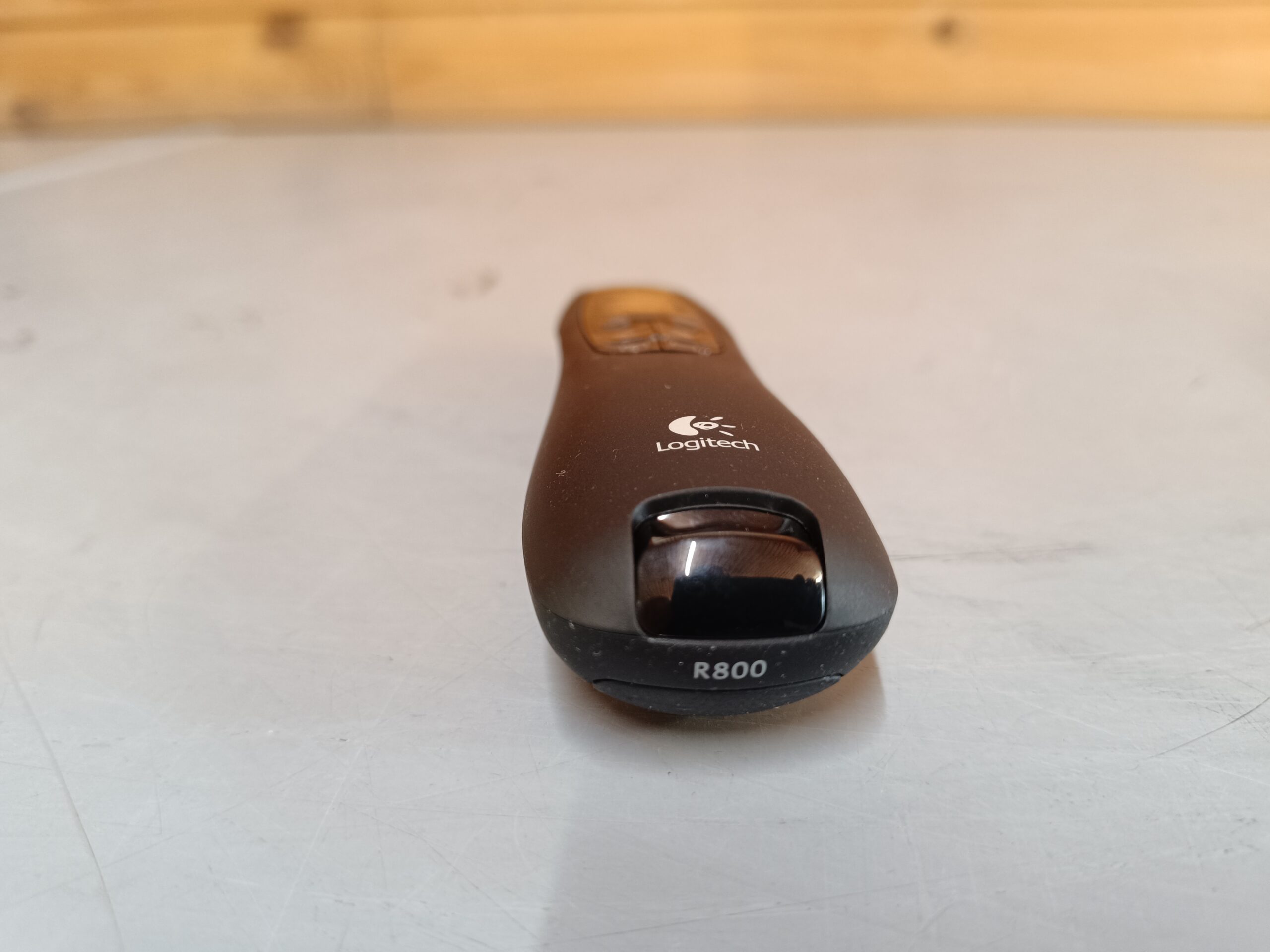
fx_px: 881
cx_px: 635
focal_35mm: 24
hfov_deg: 71.6
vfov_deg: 56.8
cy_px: 476
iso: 721
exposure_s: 1/33.3
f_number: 1.88
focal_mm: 5.59
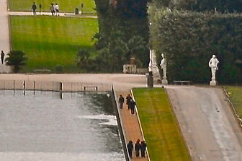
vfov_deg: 0.6
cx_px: 2
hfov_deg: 1.0
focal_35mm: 2140
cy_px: -251
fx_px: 14365
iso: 200
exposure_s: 1/400
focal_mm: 200
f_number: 8
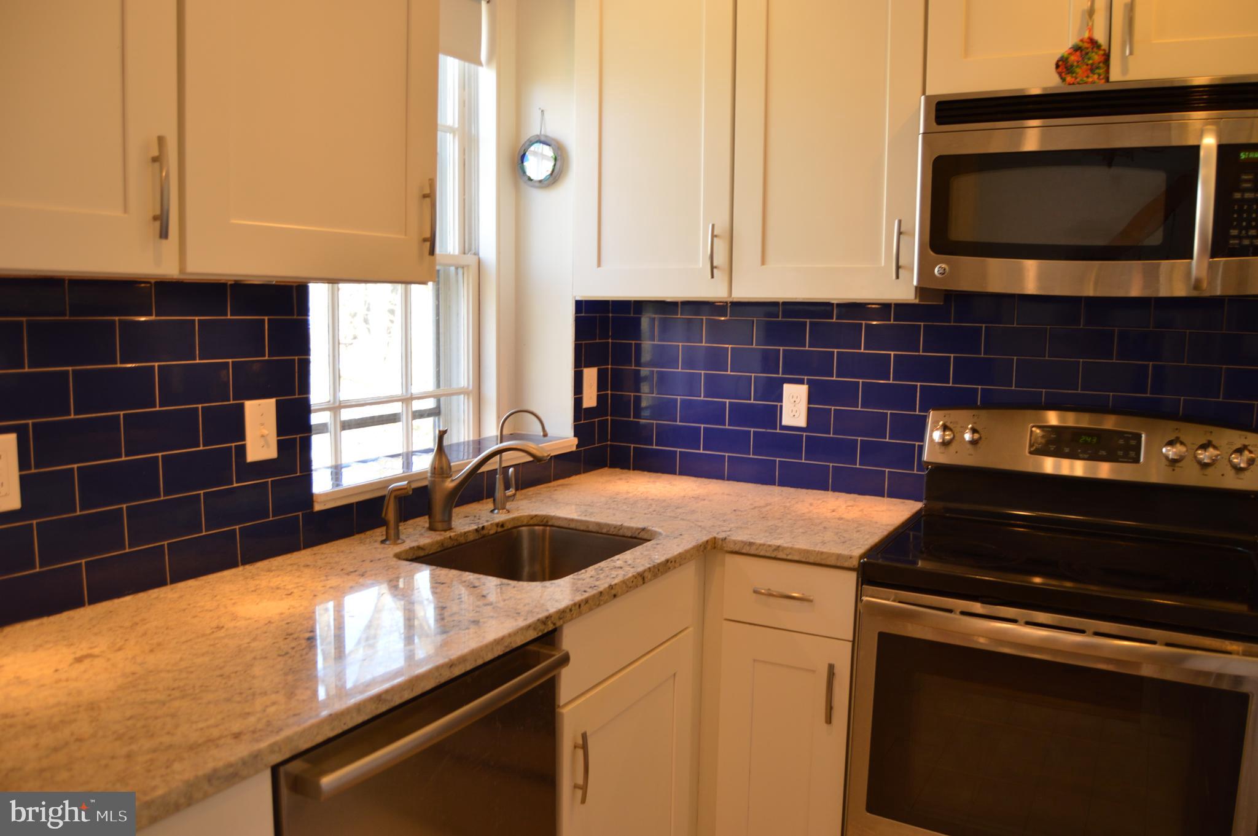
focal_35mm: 27
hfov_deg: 67.4
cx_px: 629
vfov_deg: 47.8
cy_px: 418
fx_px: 943
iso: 200
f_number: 3.5
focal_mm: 18
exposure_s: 1/40
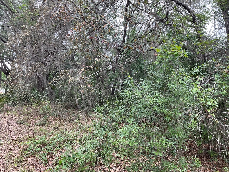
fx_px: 192
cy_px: 86
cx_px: 114
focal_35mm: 29
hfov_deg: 61.7
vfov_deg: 48.2
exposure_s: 1/120
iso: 32
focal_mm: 3
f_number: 1.8
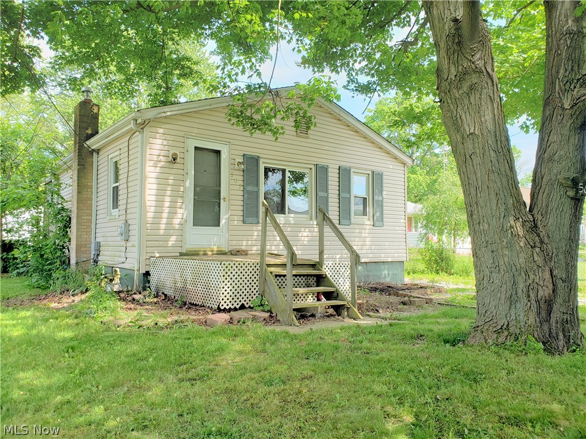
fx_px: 440
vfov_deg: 53.1
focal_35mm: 26
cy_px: 220
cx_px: 293
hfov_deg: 67.3
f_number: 2.4
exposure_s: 1/310
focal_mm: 4.3
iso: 50
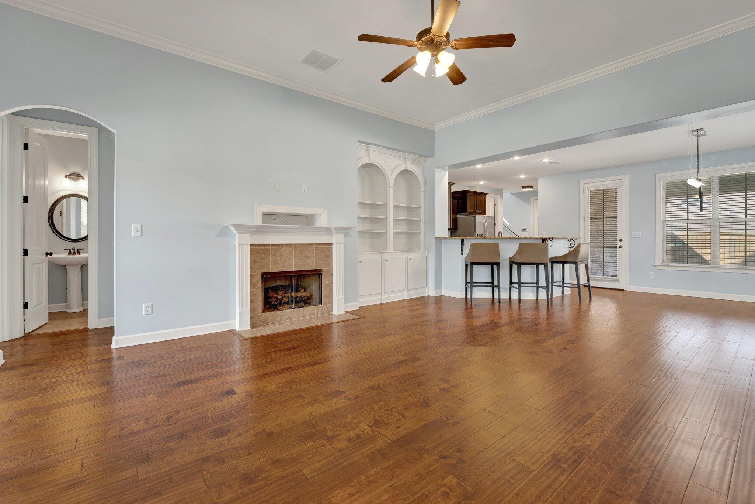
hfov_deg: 98.9
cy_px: 252
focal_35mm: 15
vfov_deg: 75.8
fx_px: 323
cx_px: 378
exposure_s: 1/10
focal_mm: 15.4
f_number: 8
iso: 400
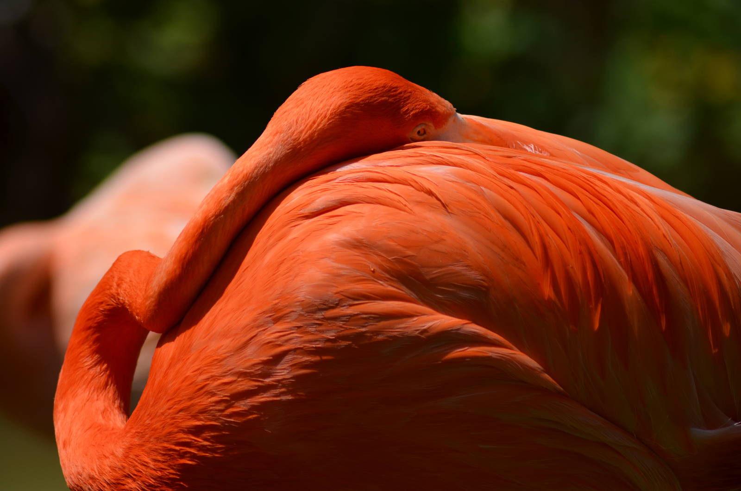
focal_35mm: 345
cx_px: 370
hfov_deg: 6.0
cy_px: 246
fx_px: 7087
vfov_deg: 4.0
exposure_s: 1/2000
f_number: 5.6
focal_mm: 230
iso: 200
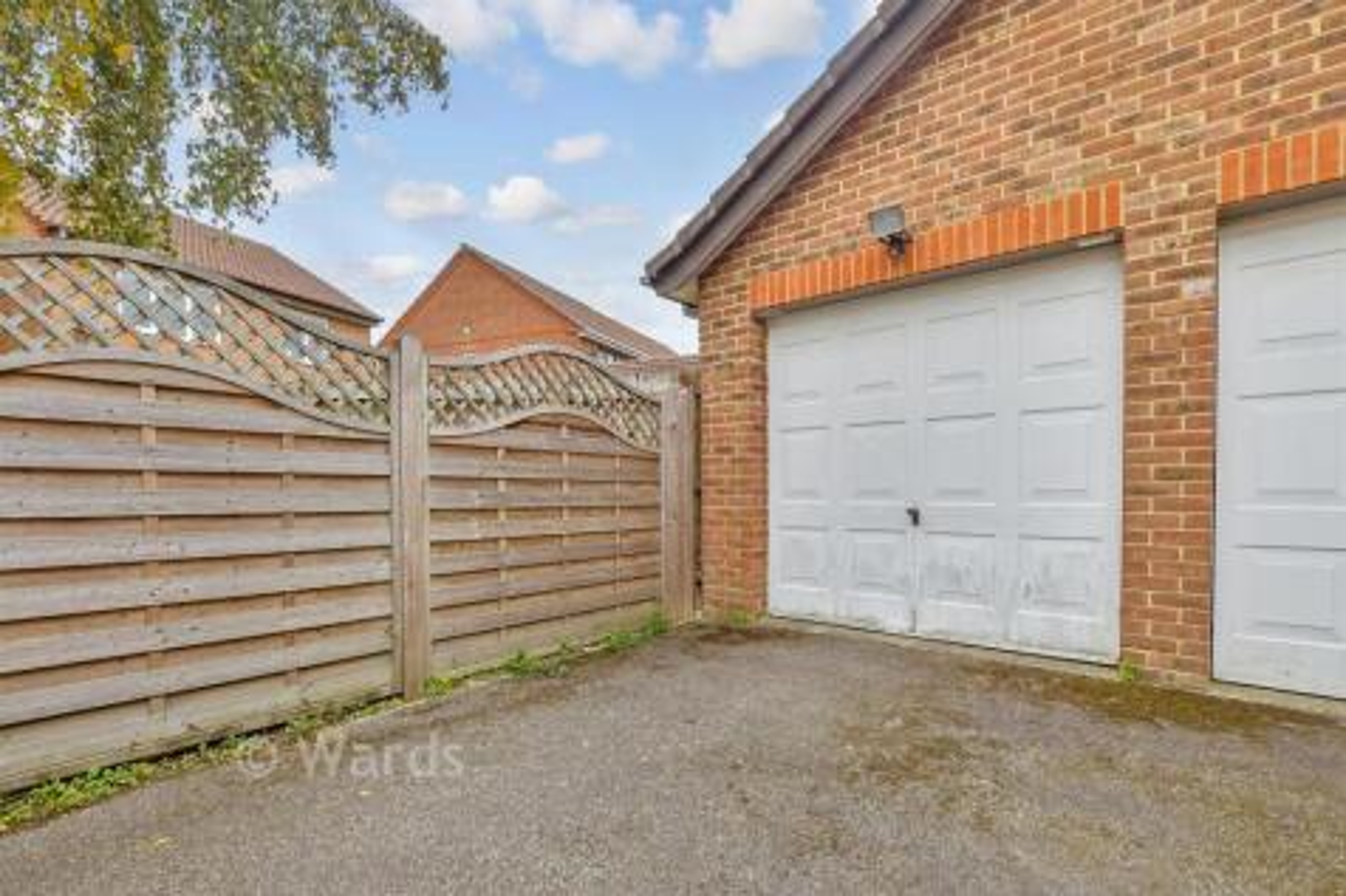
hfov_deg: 100.4
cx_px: 673
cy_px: 448
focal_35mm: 15
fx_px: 561
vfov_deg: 77.3
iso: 250
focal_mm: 10
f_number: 8
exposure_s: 1/200
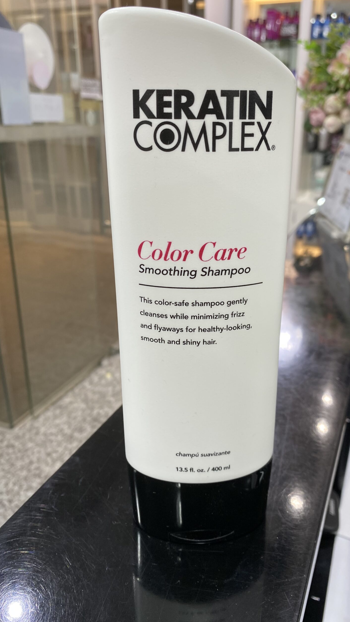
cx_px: 190
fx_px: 478
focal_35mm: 29
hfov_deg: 40.2
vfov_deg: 66.1
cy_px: 309
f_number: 1.8
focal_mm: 4.25
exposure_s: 1/100
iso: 100
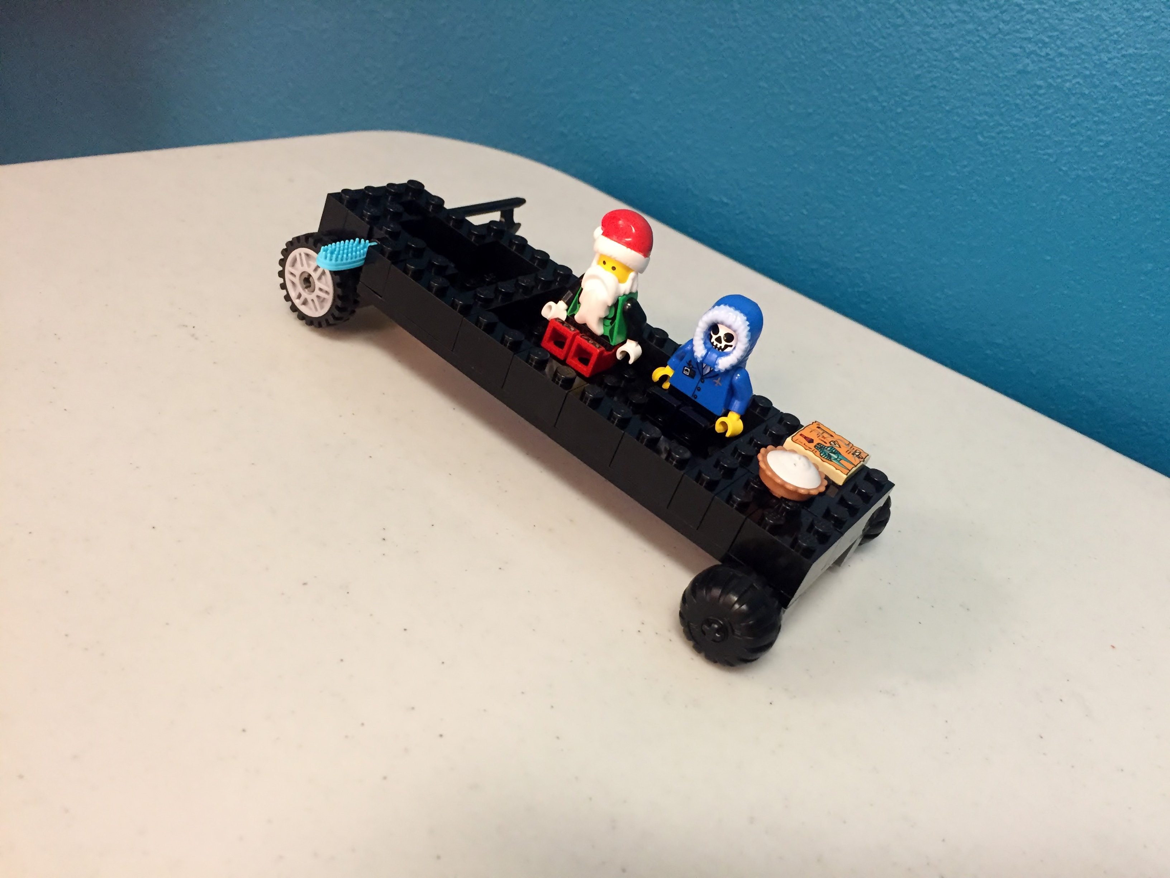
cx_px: 585
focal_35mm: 29
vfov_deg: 48.2
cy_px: 439
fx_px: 980
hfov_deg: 61.7
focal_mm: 4.15
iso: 250
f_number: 2.2
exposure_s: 1/17
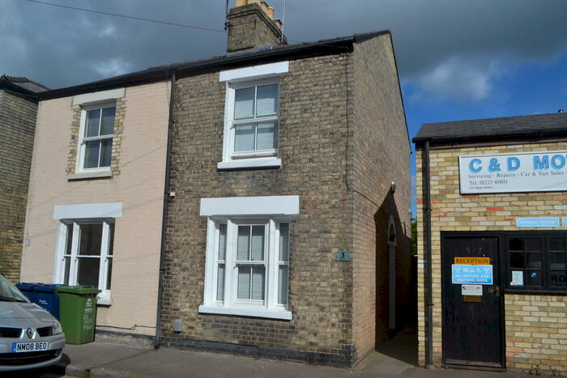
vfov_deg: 47.9
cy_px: 189
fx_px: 425
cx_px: 284
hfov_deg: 67.4
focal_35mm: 27
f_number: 9
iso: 100
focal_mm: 18
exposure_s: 1/320
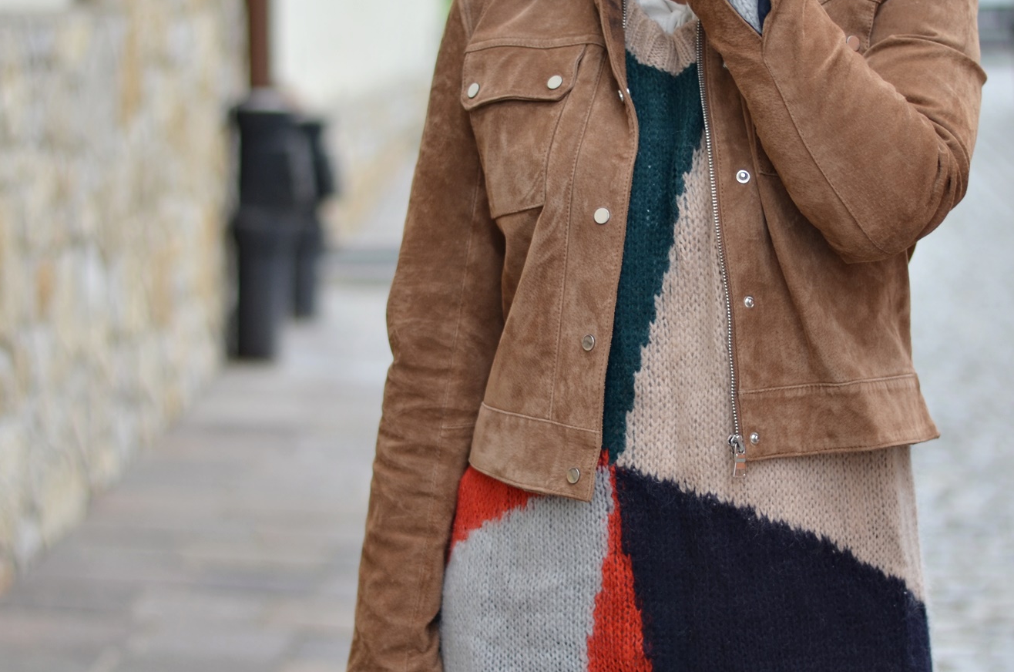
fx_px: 3205
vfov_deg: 12.0
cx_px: 606
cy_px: 345
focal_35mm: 114
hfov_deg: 18.0
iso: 125
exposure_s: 1/200
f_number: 1.8
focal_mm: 50
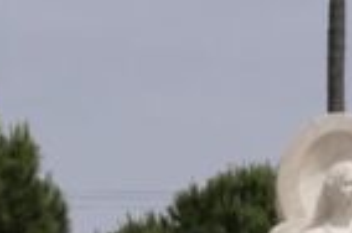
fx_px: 1629
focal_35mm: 167
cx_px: 310
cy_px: 513
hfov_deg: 12.2
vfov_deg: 7.7
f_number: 4.5
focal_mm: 12.63
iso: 100
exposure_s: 1/1000
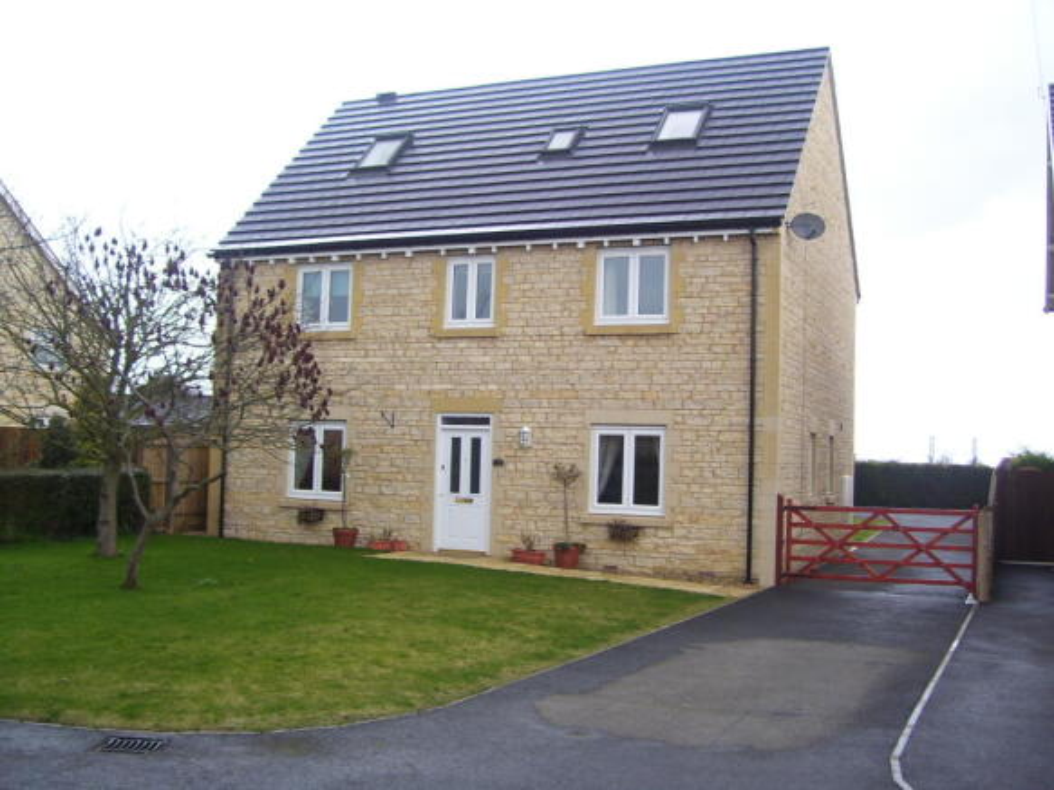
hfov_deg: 50.1
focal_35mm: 37
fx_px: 1126
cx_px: 527
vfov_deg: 38.7
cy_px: 395
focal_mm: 6
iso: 80
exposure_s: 1/90
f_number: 2.7
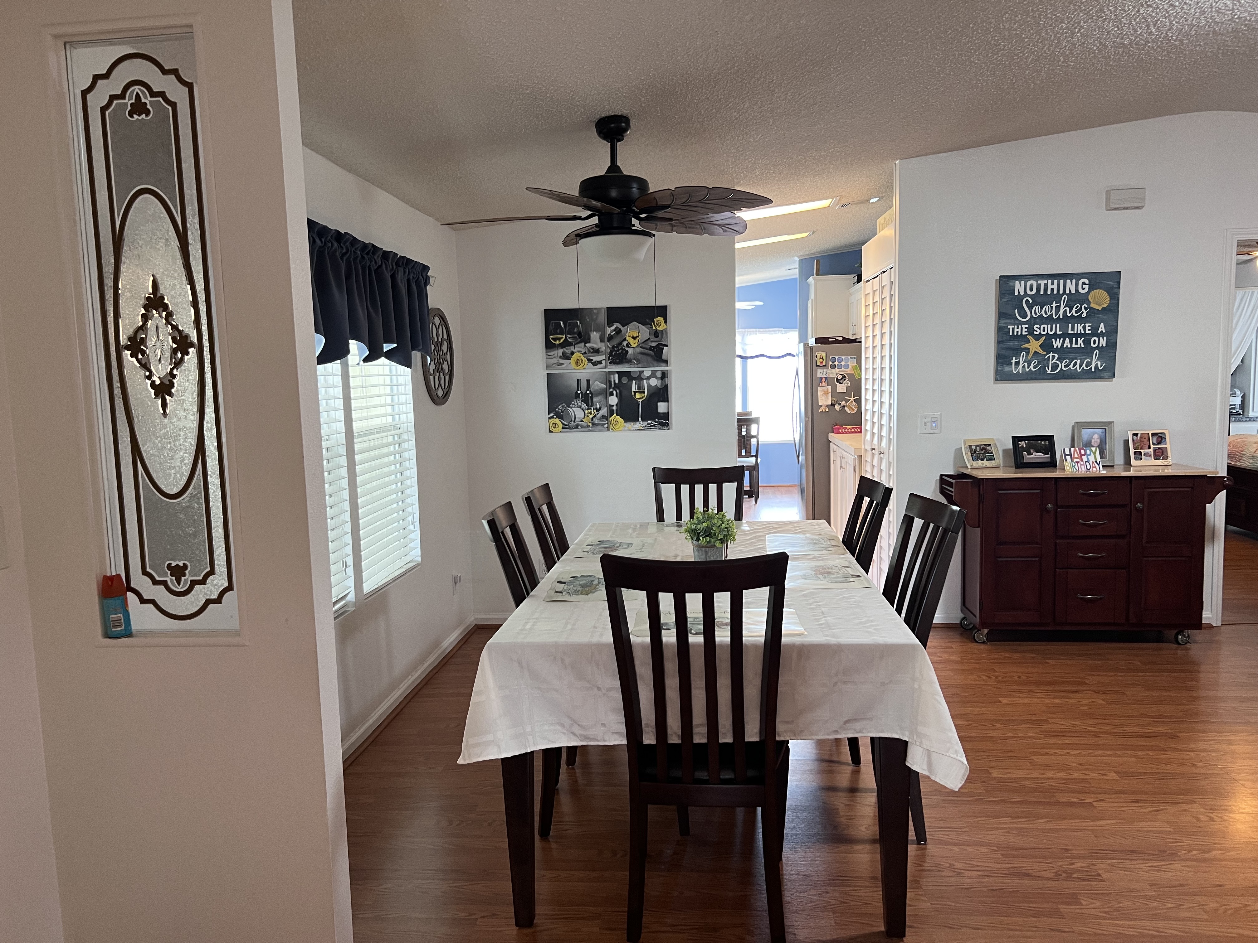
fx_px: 945
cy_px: 472
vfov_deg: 53.1
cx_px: 629
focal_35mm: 26
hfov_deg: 67.3
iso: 160
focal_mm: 5.7
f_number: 1.5
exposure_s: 1/60
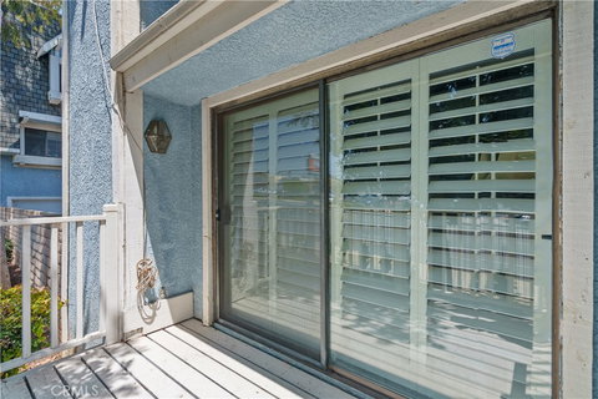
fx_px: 266
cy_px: 200
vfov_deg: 73.7
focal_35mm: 16
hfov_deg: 96.7
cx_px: 299
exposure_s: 1/250
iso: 640
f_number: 8
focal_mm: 16
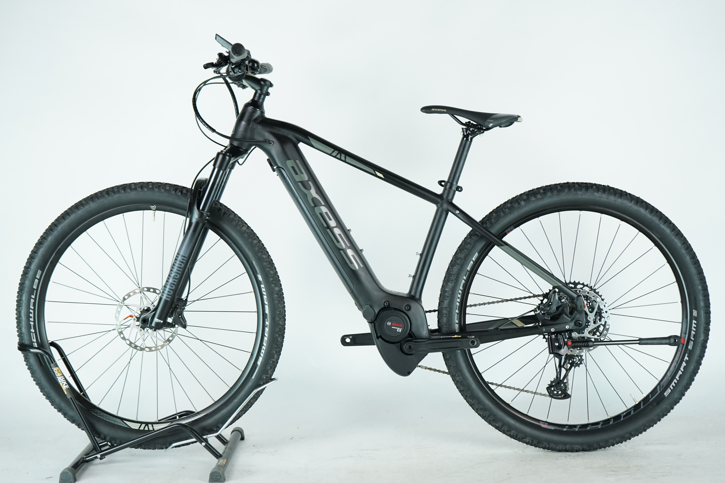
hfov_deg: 35.6
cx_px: 362
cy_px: 242
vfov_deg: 24.2
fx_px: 1128
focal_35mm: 56
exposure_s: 1/200
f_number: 5
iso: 2000
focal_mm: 56
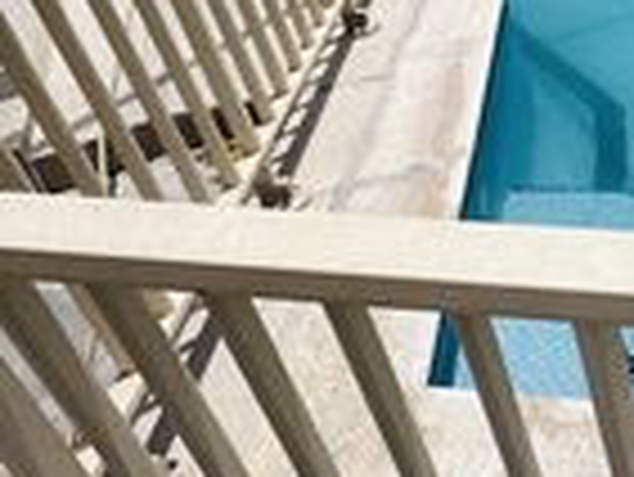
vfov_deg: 30.4
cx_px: 848
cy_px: -61
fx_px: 770
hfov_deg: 32.2
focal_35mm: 42
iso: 32
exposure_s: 1/2421
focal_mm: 1.57
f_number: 1.8
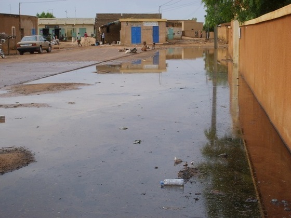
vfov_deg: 24.0
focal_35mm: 61
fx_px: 513
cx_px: 146
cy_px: 109
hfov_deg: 31.7
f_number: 3.6
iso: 50
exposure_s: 1/750
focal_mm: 10.3
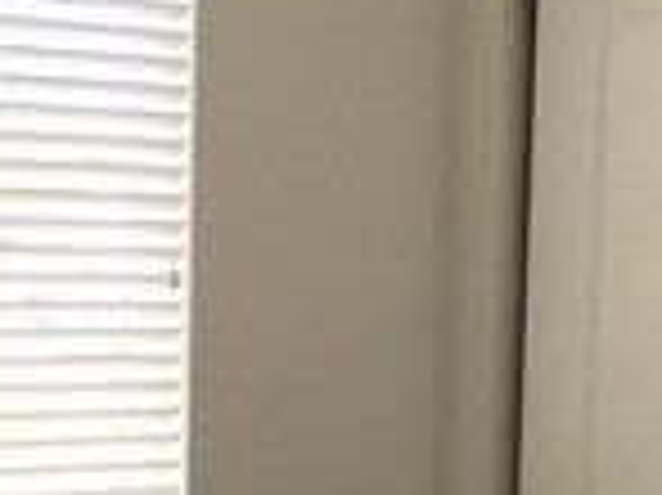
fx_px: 2408
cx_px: 324
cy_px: 513
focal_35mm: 126
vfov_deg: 11.6
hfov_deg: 15.7
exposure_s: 1/100
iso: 40
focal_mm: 4.15
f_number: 2.2
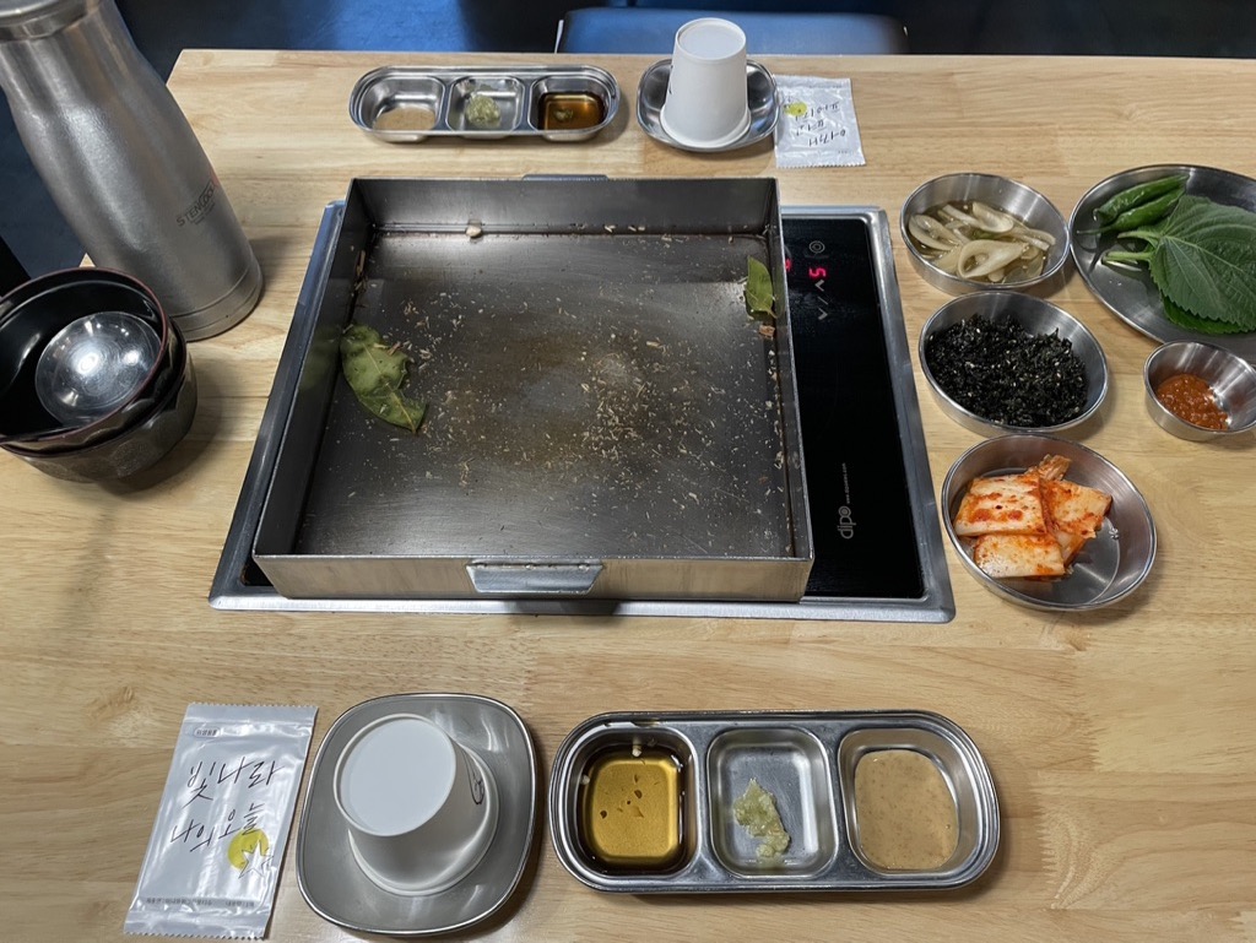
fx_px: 944
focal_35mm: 26
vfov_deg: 53.1
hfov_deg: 67.3
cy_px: 472
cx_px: 628
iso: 160
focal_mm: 4.2
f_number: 1.6
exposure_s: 1/60
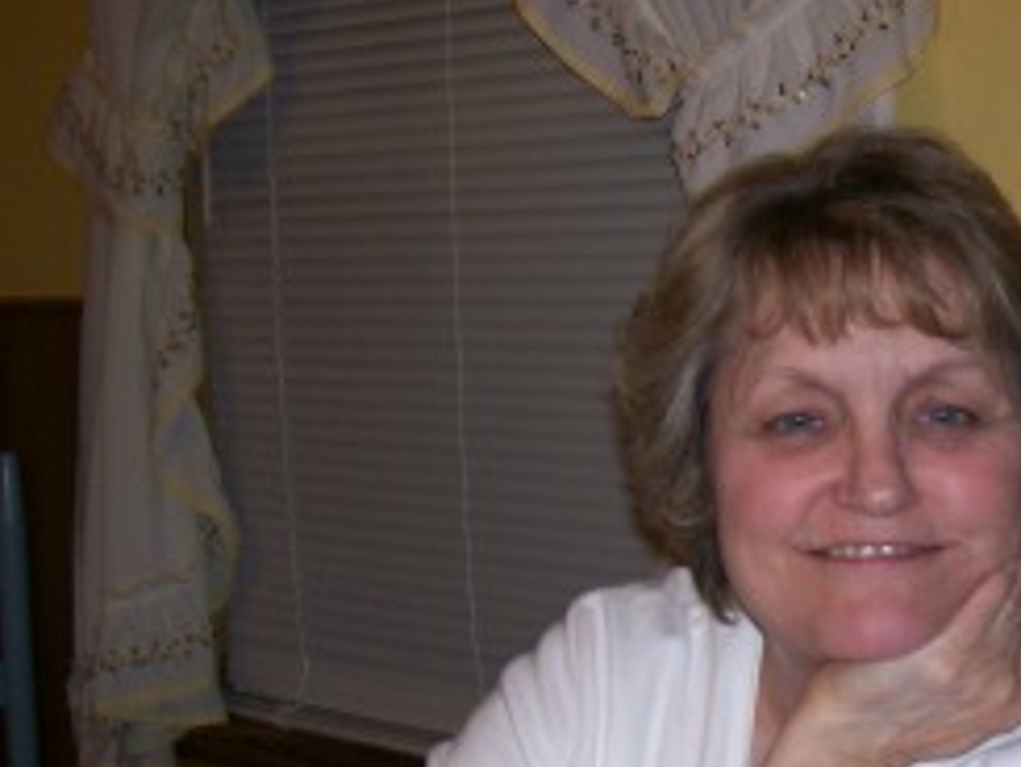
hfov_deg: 28.4
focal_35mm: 66
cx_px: 900
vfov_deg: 22.2
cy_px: 486
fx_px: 1948
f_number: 2.7
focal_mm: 6
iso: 80
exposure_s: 1/64
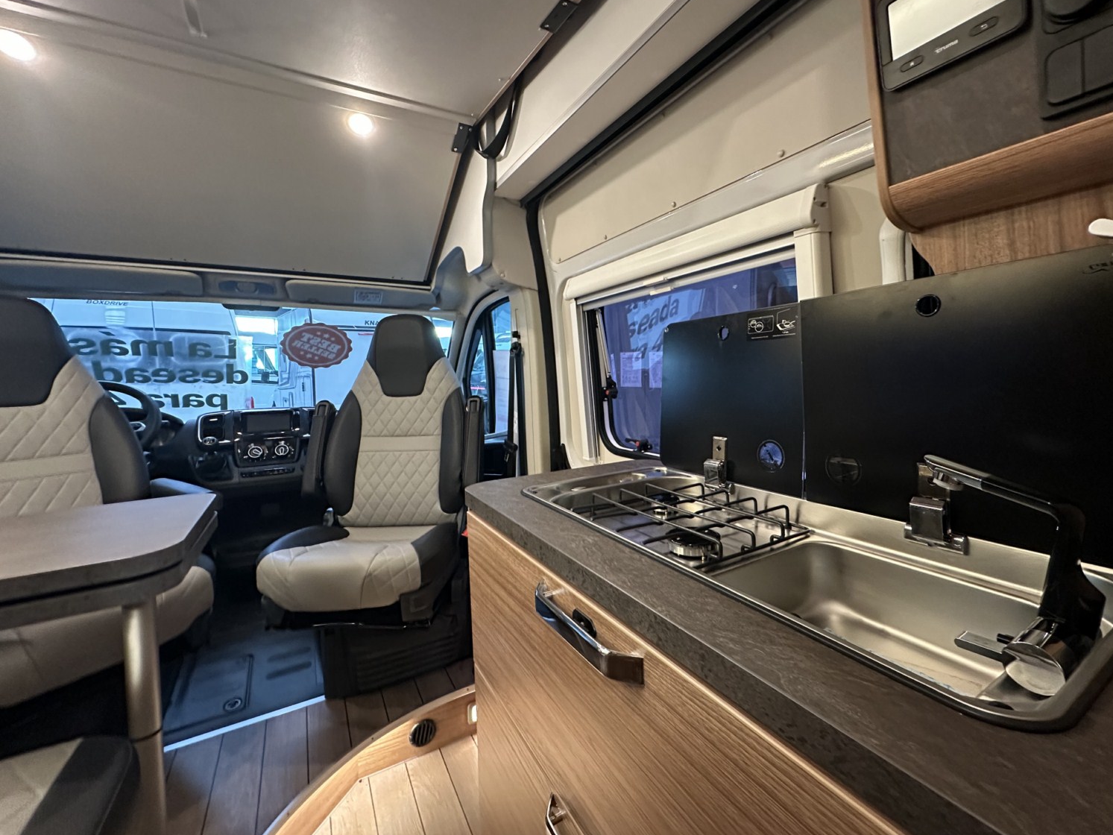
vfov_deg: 81.6
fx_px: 482
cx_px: 584
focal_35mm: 15
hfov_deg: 98.1
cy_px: 389
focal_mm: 2.22
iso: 640
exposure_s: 1/50
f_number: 2.2
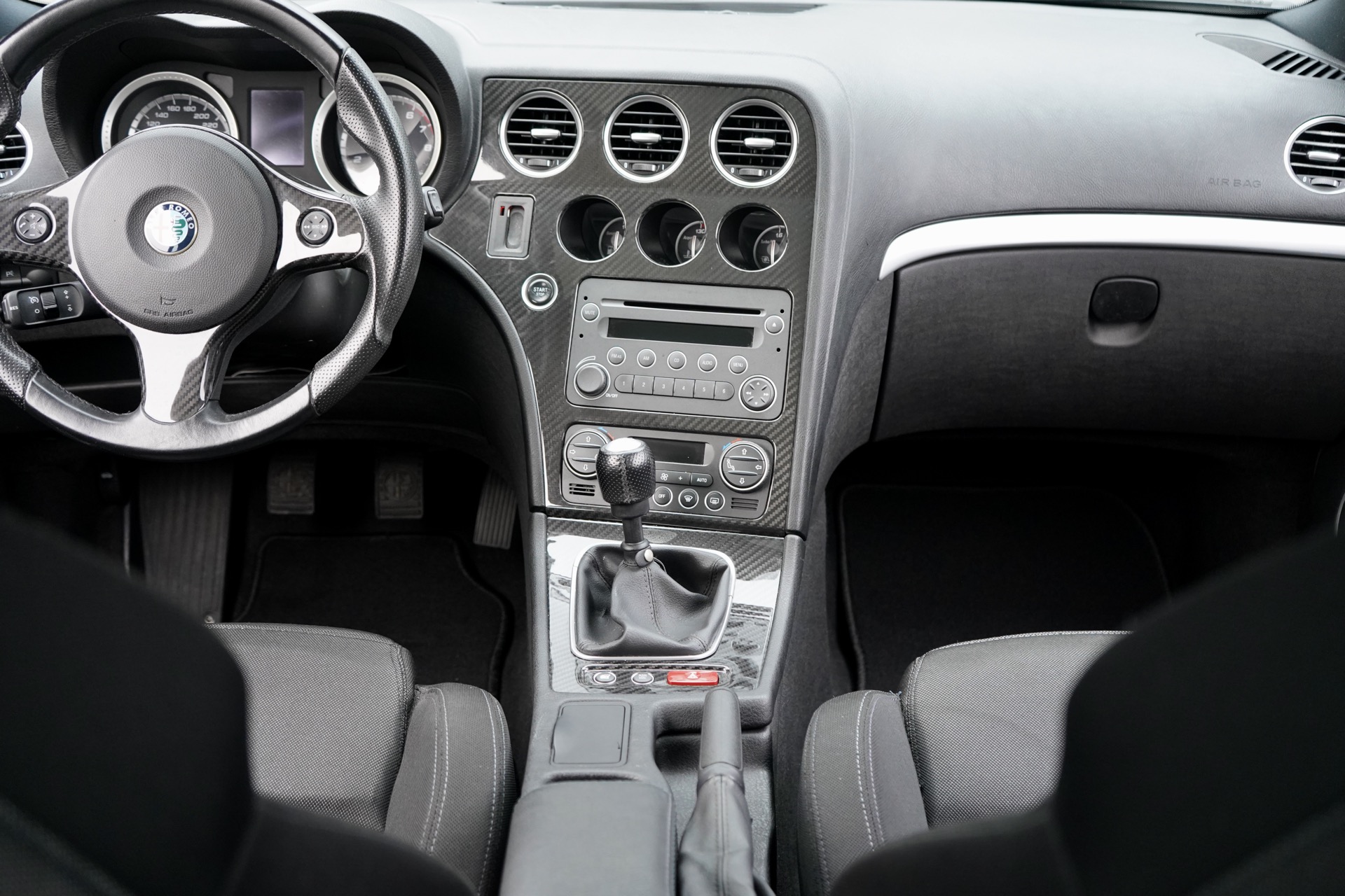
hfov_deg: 50.7
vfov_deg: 35.1
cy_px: 448
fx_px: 1420
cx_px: 672
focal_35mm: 38
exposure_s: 1/160
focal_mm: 38
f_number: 4
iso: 2500
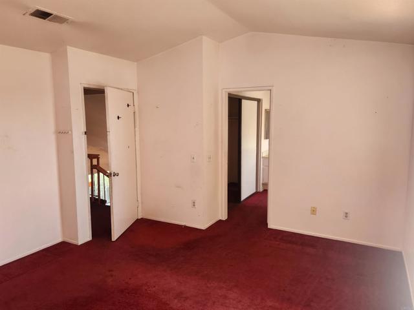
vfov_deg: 58.9
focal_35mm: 23
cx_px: 207
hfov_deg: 73.9
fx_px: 275
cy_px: 155
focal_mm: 5.4
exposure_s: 1/182
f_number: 1.8
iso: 160
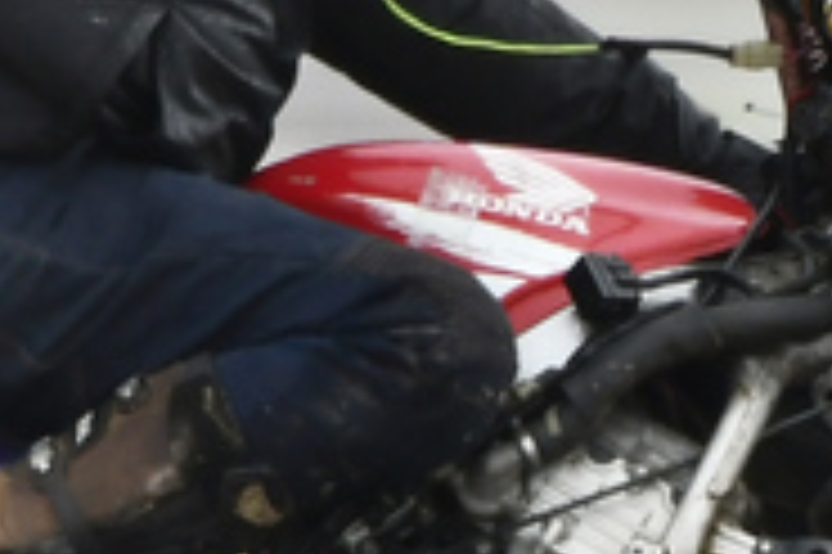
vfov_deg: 0.3
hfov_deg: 0.5
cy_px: 155
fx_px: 96032
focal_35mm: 4159
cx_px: 895
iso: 640
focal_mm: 500
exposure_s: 1/100
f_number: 5.6
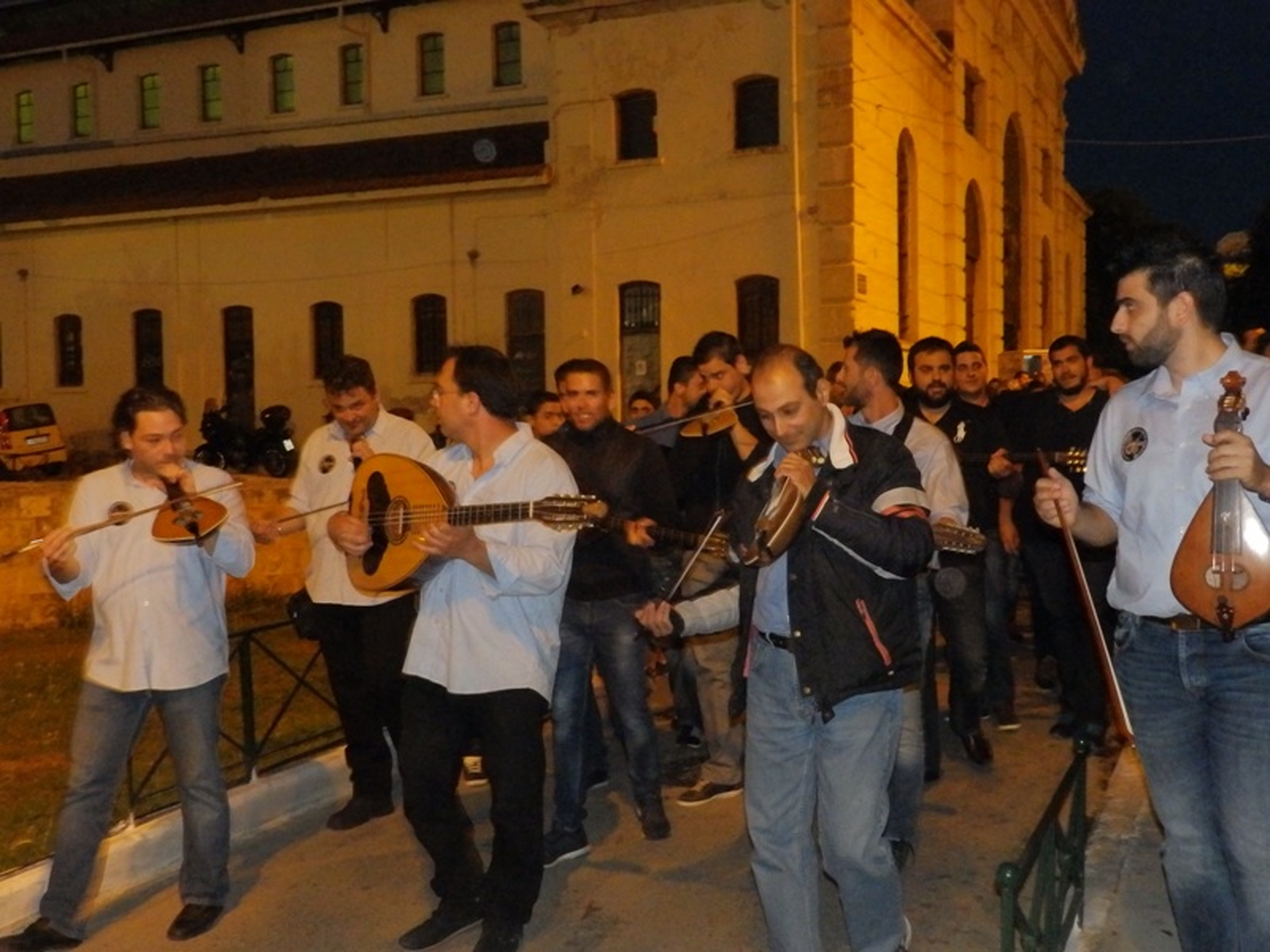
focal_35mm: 38
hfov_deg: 49.0
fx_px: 1394
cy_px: 476
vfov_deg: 37.7
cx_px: 635
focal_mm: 6.8
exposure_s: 1/15
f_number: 4
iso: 1600
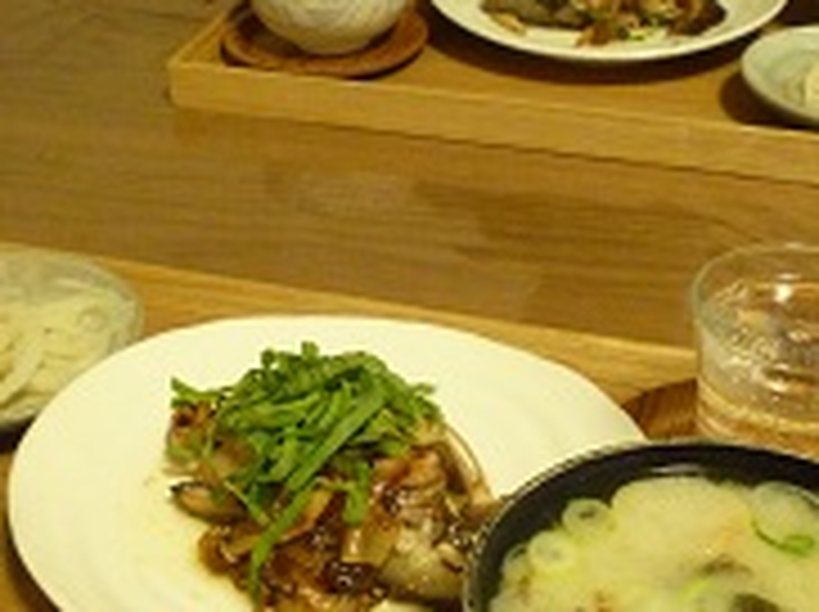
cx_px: 396
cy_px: 500
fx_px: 1300
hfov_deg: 35.0
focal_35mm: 55
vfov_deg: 26.0
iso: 400
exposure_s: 1/30
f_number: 2.8
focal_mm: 4.4
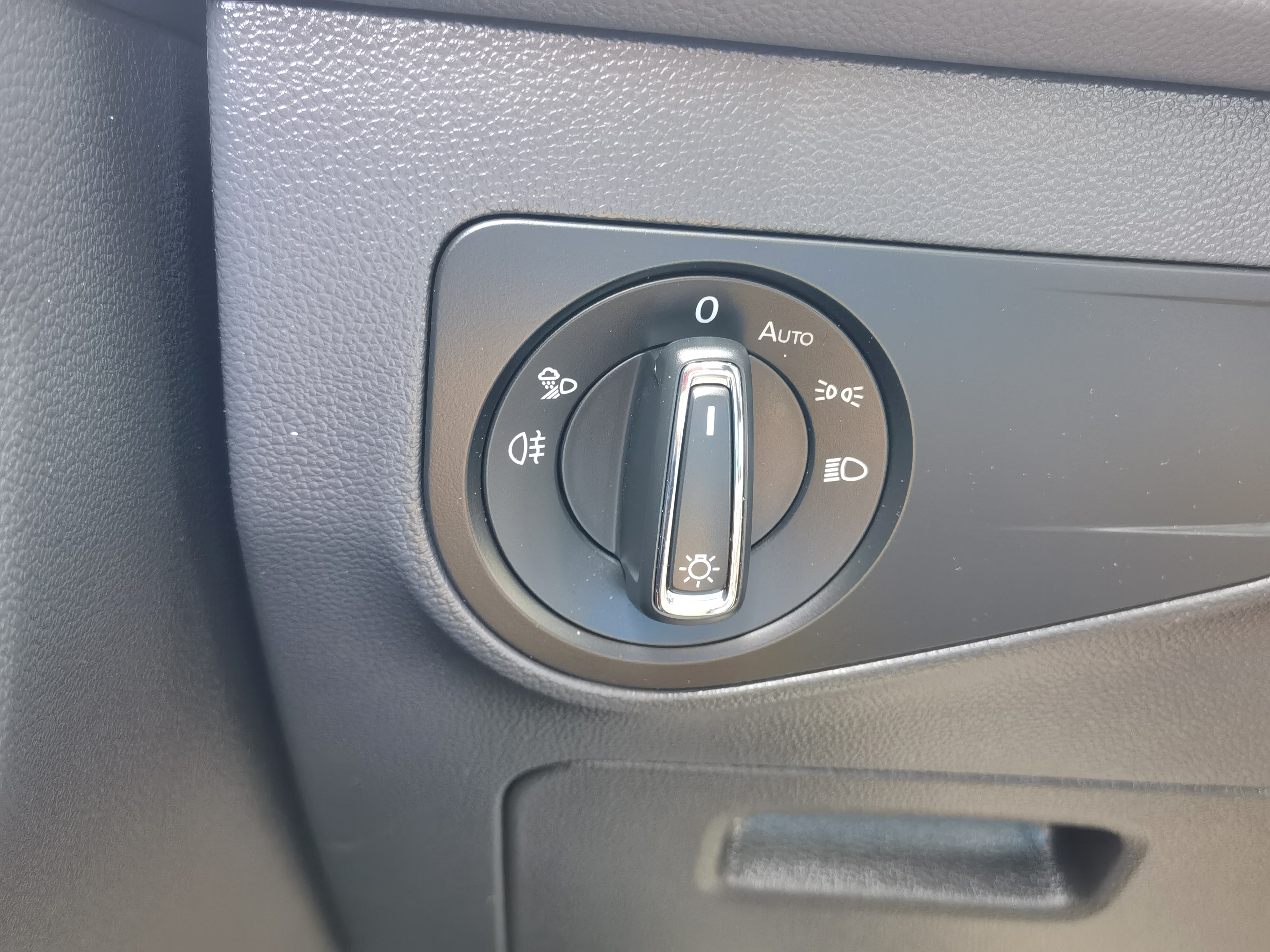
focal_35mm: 35
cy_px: 476
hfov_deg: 52.6
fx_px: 1284
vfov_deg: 40.7
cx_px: 635
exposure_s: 1/33.3
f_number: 1.9
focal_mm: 6.67
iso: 400
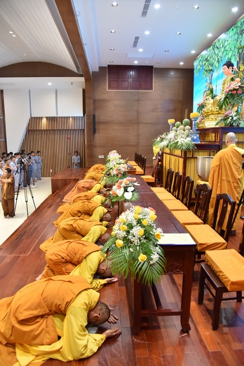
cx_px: 122
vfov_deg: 73.7
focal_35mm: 24
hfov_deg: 53.2
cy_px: 183
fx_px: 244
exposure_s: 1/125
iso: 1600
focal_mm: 24
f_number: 4.5
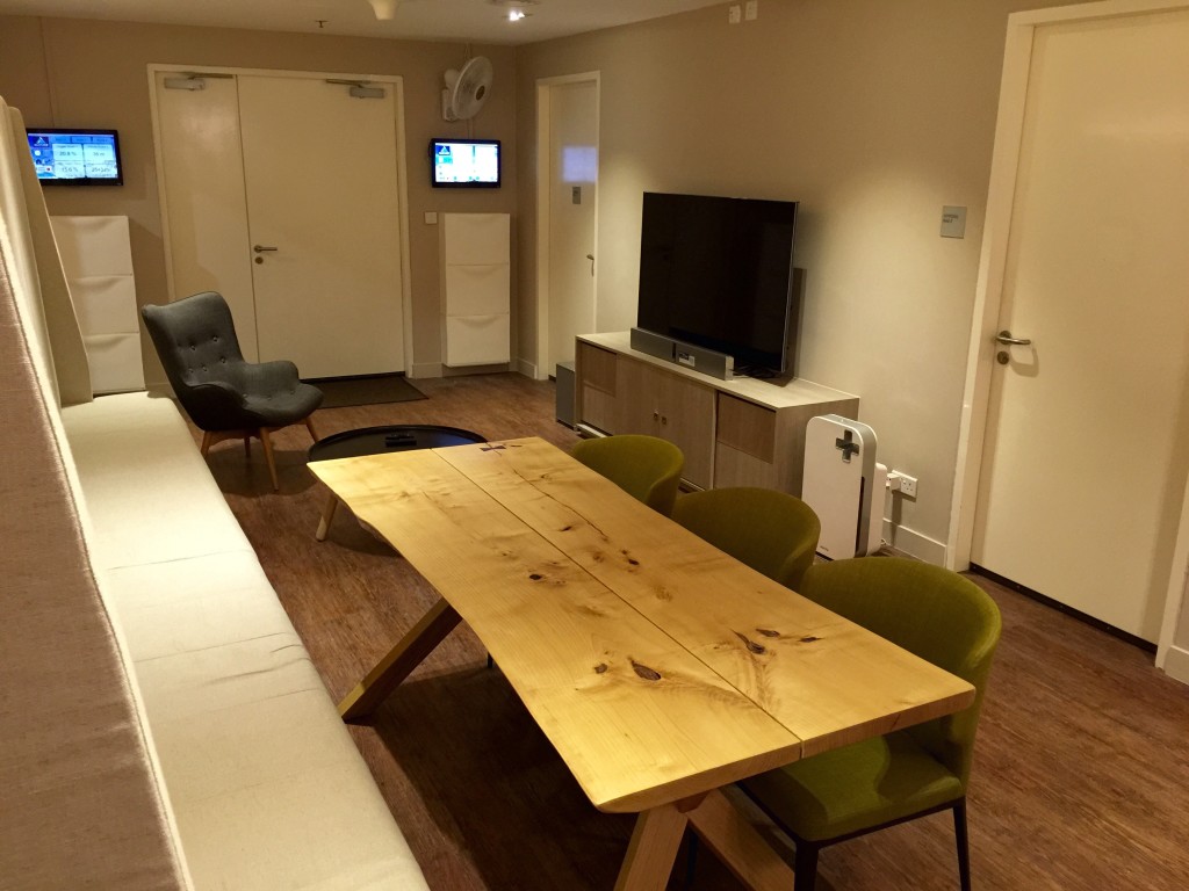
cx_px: 594
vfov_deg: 48.2
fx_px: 996
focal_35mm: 29
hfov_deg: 61.7
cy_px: 446
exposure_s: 1/17
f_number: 2.2
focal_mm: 4.15
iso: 125
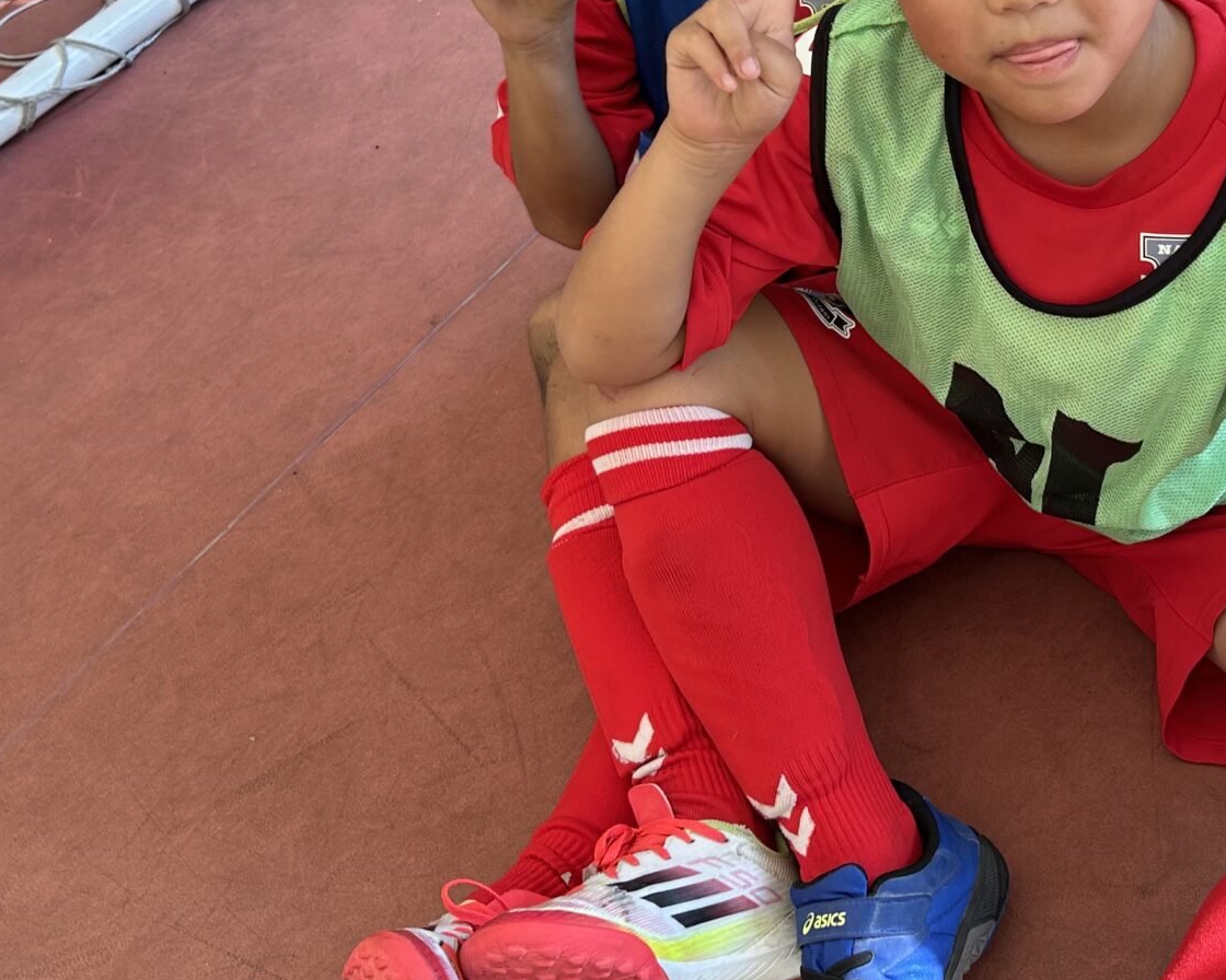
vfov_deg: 25.6
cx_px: 843
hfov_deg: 32.1
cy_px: 137
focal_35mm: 58
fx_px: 2105
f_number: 1.5
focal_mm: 5.7
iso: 40
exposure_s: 1/214
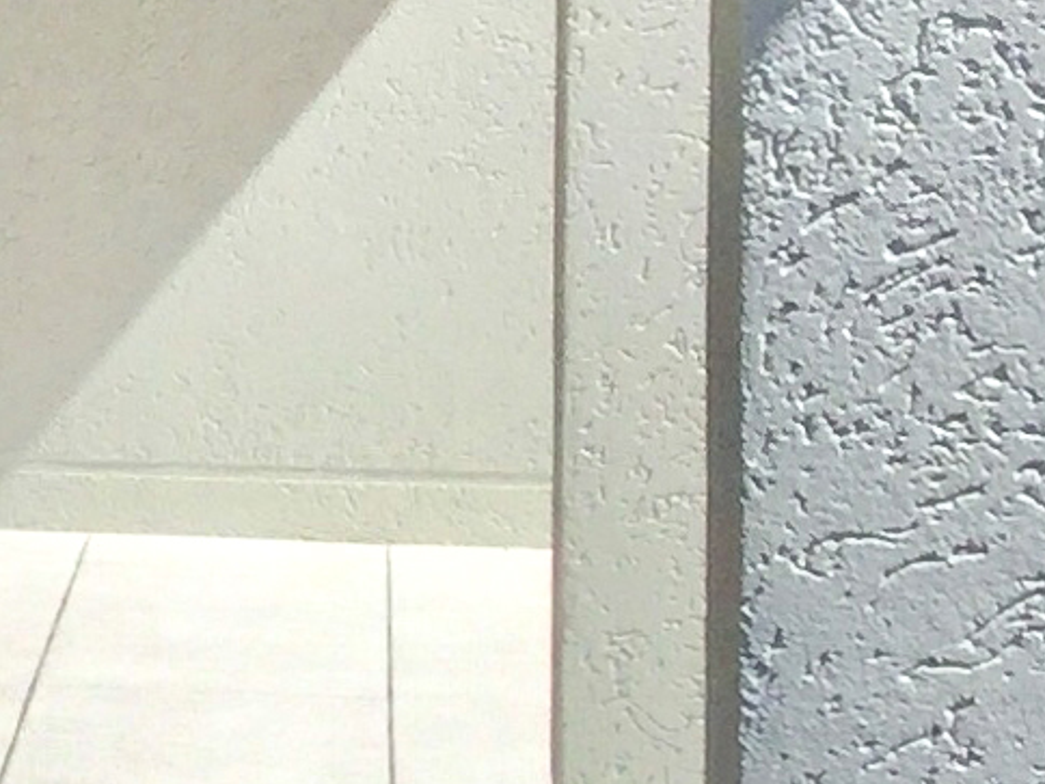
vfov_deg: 7.1
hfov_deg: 8.5
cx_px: -1606
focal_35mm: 209
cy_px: -26
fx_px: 6309
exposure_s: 1/2037
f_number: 2.4
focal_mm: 3.3
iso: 25
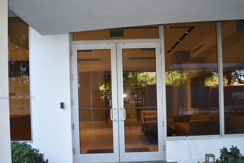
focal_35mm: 35
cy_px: 98
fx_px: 237
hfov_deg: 54.4
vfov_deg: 37.7
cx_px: 129
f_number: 4.5
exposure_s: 1/200
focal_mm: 18
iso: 800
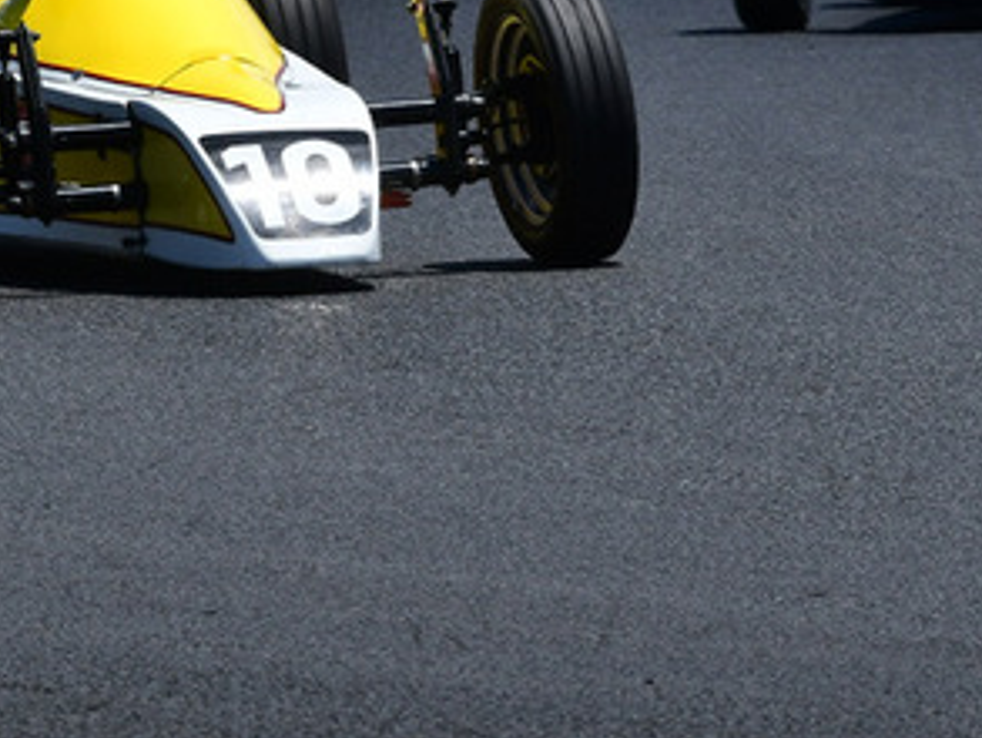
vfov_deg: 1.9
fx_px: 22363
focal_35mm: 788
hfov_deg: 2.5
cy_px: -151
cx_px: 312
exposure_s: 1/640
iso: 320
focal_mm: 200
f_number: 11
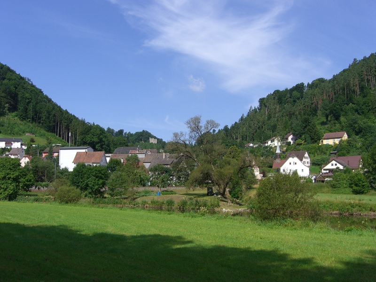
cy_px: 141
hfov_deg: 49.0
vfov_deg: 37.7
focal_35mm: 38
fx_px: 413
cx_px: 188
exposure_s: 1/640
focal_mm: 7.9
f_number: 4
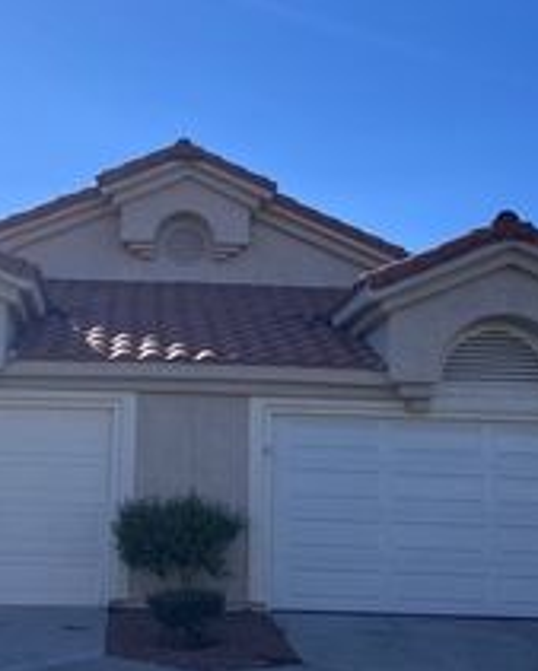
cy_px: 332
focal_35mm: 60
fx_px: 1193
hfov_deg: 25.3
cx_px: 181
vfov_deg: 31.4
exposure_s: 1/5882
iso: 50
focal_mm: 5.7
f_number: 1.5
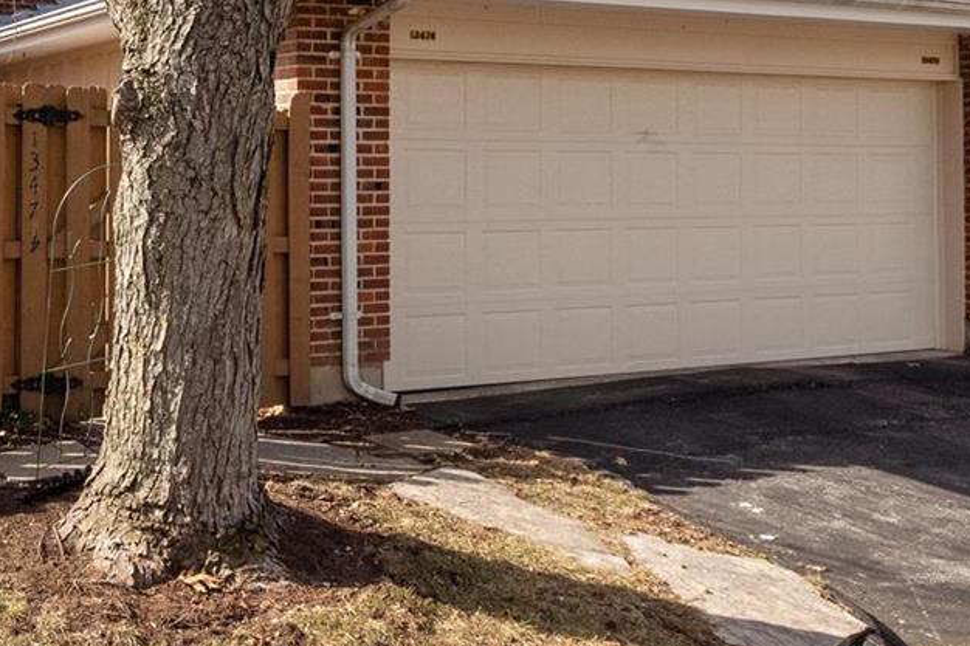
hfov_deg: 38.7
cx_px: 36
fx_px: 1239
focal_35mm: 46
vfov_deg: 28.9
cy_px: 194
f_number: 8
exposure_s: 1/800
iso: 400
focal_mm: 9
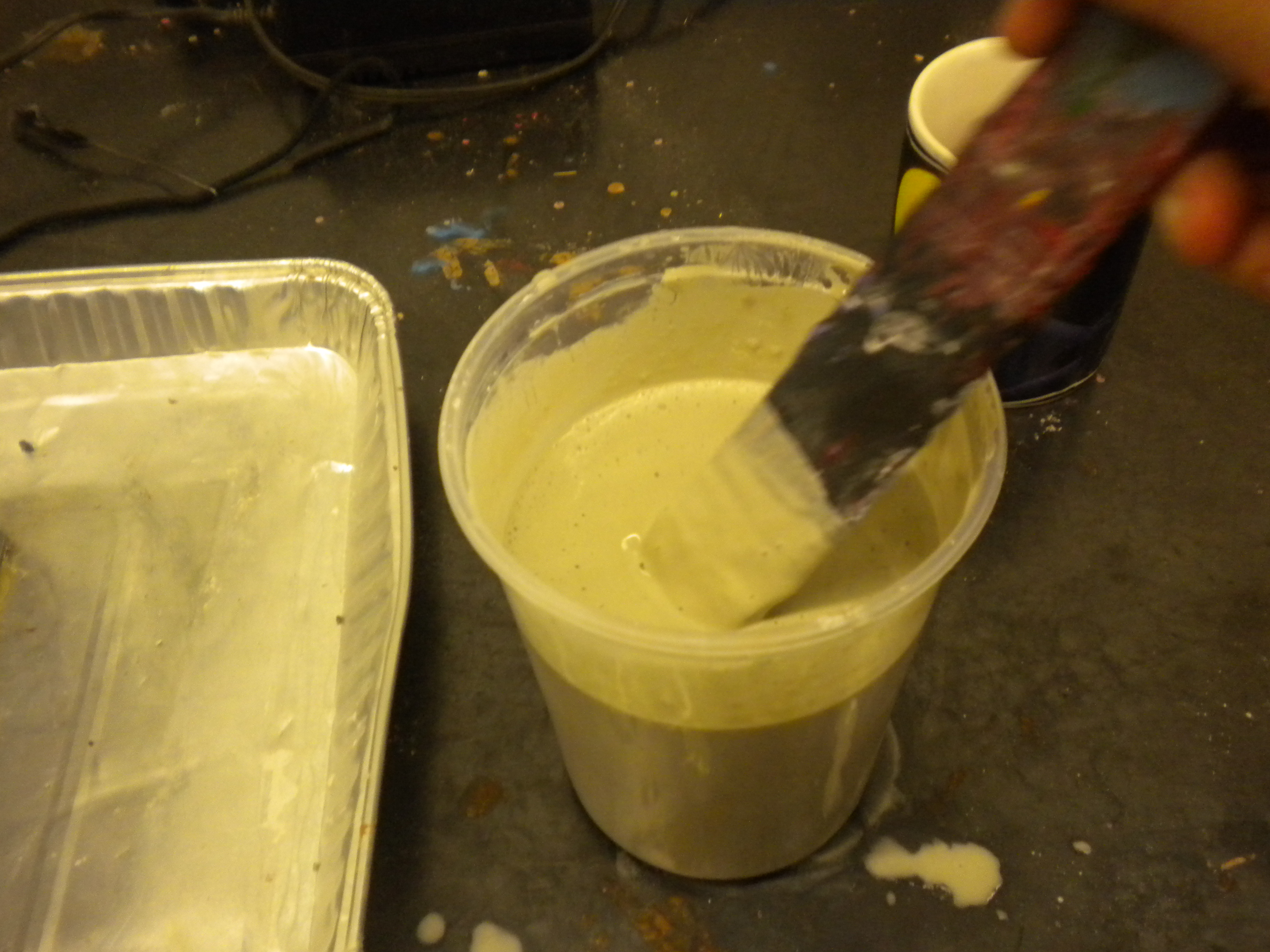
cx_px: 635
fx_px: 1284
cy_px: 476
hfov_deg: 52.6
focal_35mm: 35
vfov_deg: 40.7
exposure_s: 1/52.3
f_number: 3.1
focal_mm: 6.3
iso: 400
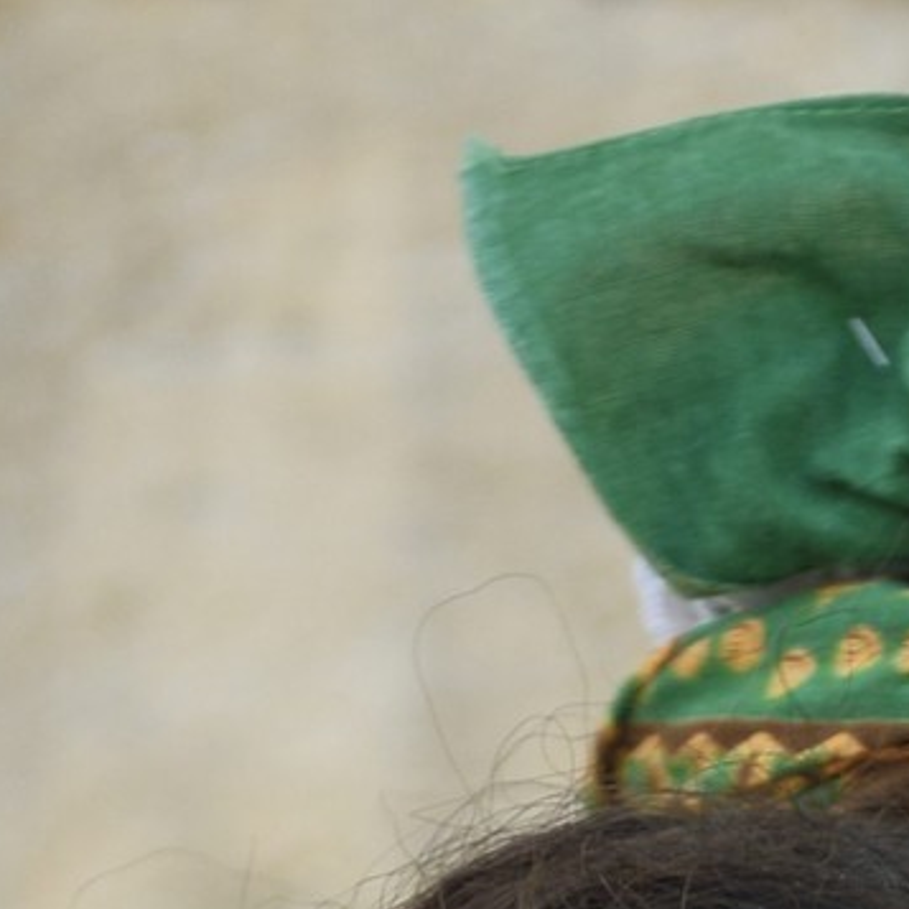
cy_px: 3013
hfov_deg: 4.4
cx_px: 1288
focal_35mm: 400
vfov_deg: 4.2
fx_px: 11884
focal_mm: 70
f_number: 5
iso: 400
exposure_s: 1/400
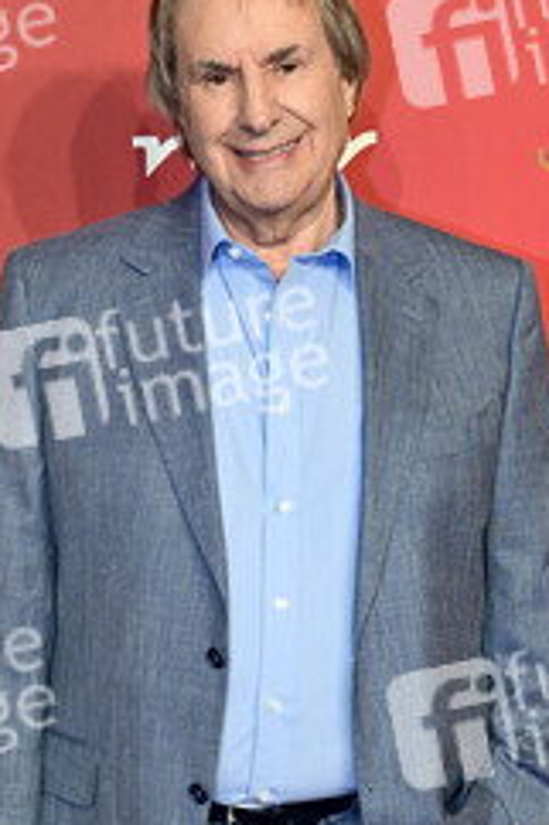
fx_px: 1970
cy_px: 539
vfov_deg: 23.6
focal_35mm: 86
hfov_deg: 15.9
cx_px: 252
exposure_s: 1/200
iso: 1600
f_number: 6.3
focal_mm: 52
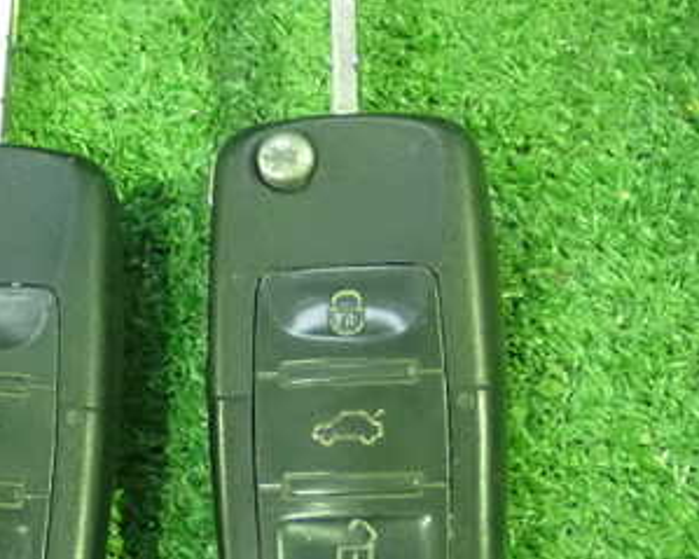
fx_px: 1985
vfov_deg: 16.0
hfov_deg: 19.8
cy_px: 262
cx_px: 171
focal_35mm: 96
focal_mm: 8.99
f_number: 3.2
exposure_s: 1/25
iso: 1600
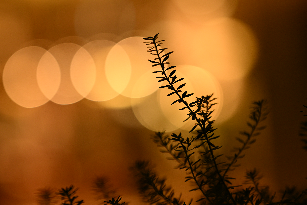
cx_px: 154
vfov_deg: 10.2
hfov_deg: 15.2
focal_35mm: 135
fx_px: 1151
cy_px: 102
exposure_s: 1/160
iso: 500
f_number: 1.8
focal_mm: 135
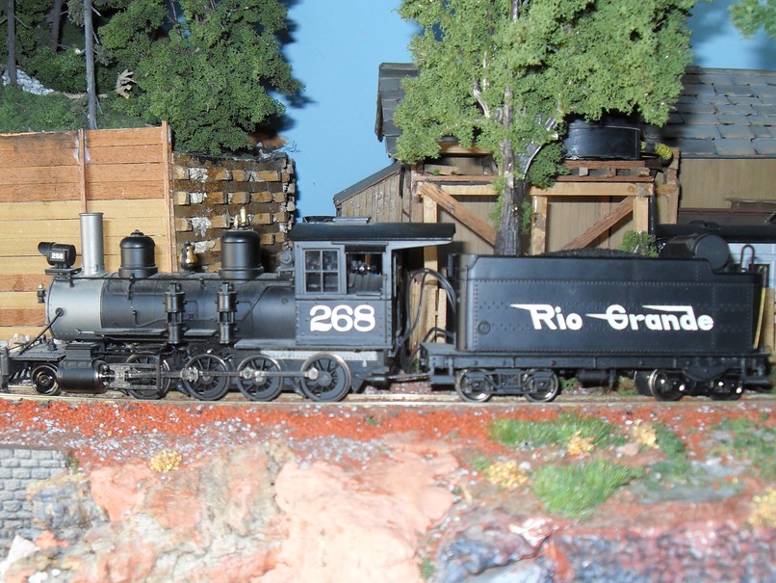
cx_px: 388
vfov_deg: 41.8
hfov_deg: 53.9
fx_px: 762
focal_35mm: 34
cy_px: 292
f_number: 2.8
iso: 100
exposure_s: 1/45
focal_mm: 6.3
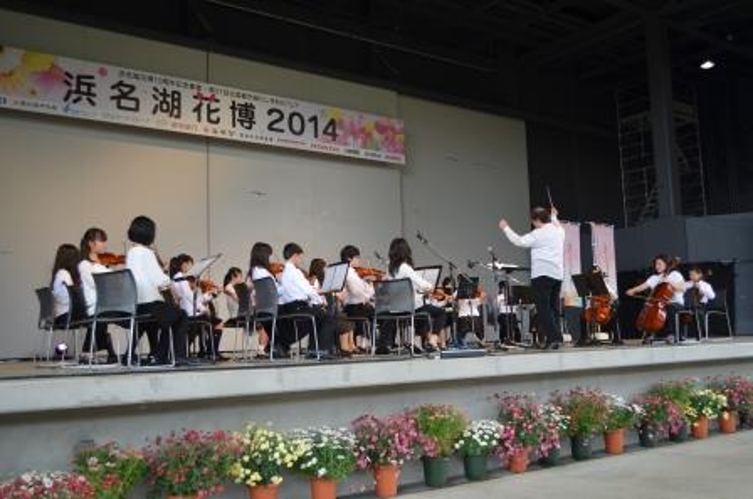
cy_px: 250
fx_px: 752
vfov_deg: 36.7
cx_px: 376
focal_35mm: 36
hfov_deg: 53.2
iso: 100
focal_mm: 24
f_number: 4
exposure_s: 1/50
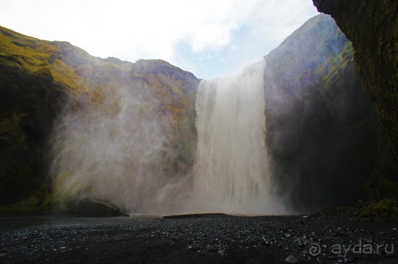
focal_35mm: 24
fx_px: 265
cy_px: 132
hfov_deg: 73.8
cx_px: 199
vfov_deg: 53.0
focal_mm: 16
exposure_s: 1/100
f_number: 5
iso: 200
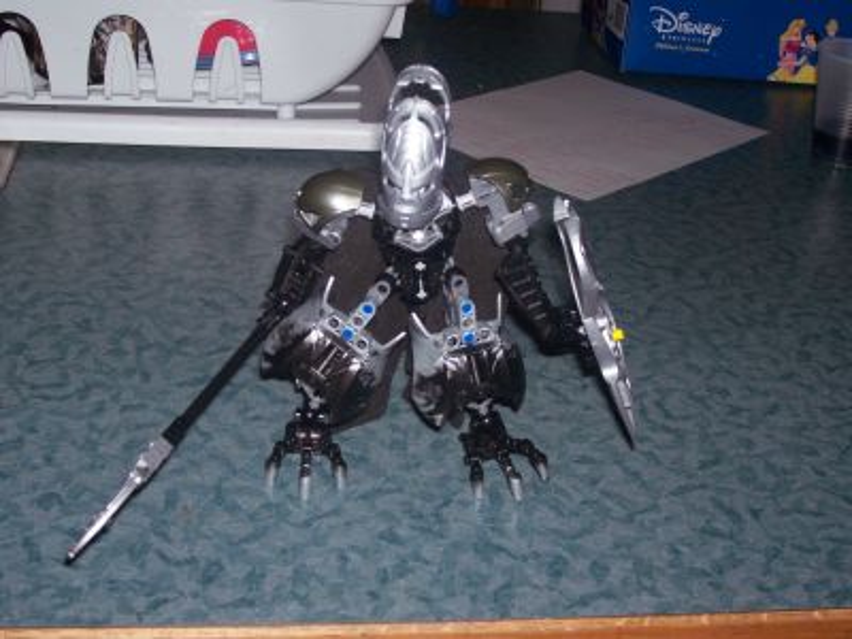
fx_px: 1304
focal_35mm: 53
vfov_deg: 27.5
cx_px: 426
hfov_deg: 36.2
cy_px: 320
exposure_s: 1/73.3
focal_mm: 8.7
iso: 80
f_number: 3.2
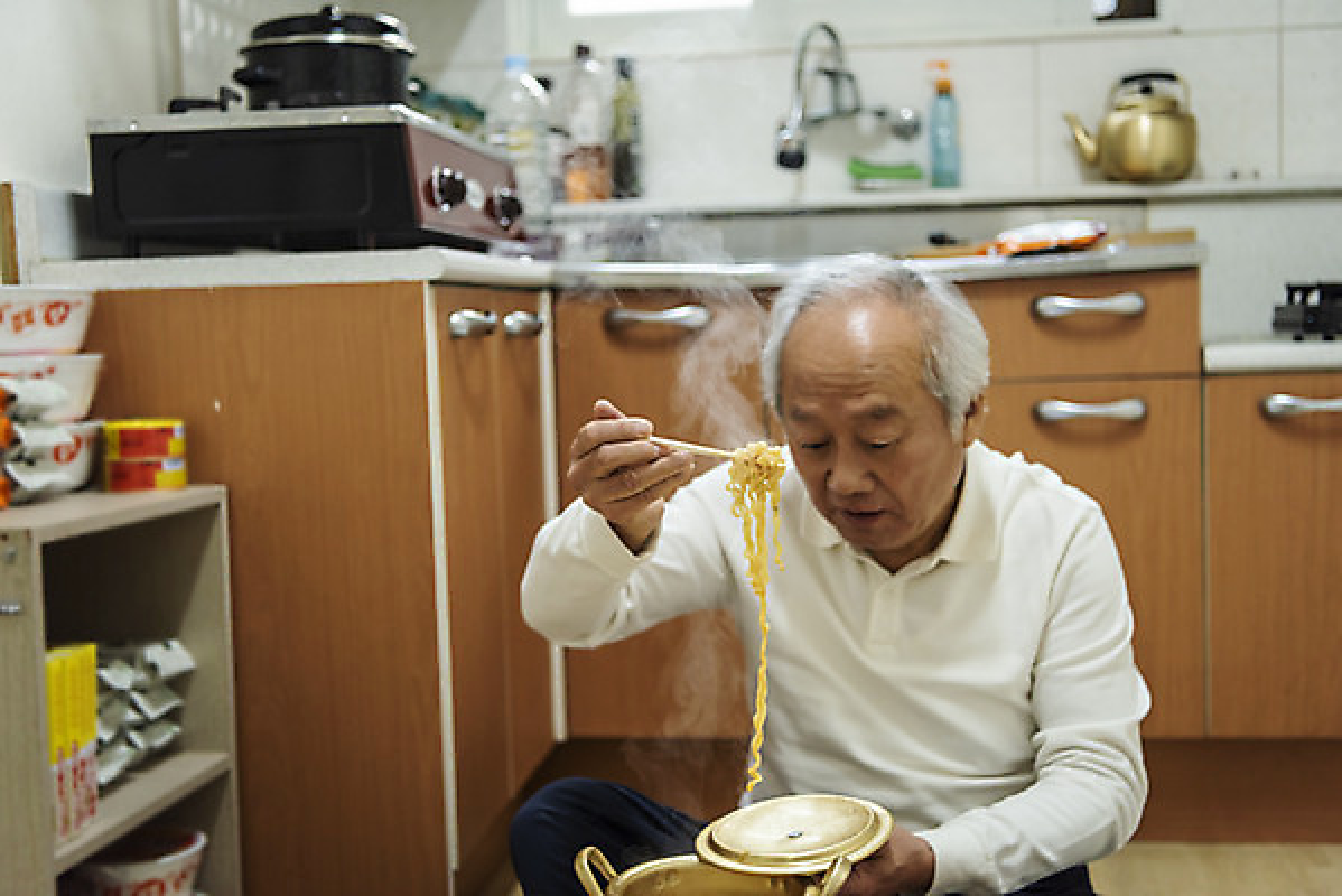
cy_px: 448
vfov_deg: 29.9
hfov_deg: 43.6
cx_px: 671
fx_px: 1678
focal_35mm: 45
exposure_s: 1/125
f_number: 2.8
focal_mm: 45
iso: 640
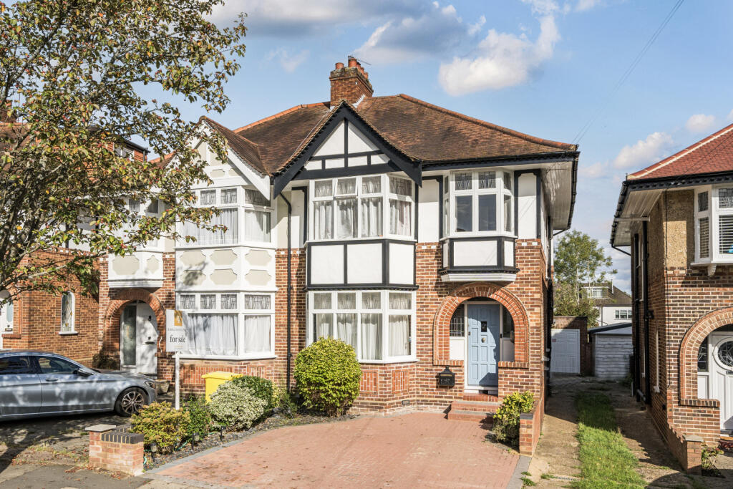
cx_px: 366
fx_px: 509
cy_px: 244
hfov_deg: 71.5
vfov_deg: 51.3
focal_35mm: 25
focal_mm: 17
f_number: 8
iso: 200
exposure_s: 1/640
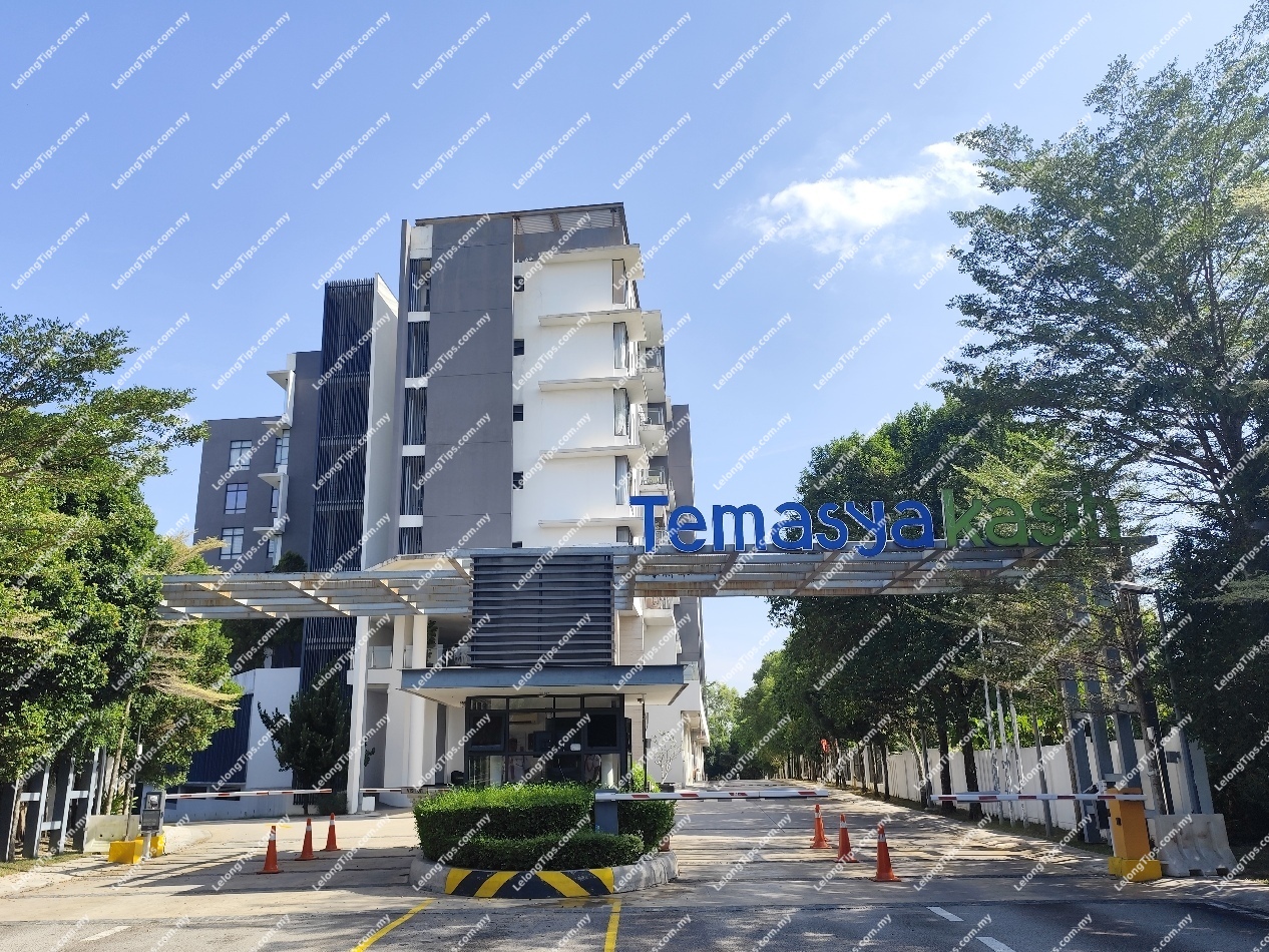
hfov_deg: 73.9
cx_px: 634
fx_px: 843
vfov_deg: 58.9
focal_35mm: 23
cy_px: 476
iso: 50
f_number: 1.65
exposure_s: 1/630
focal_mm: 6.14
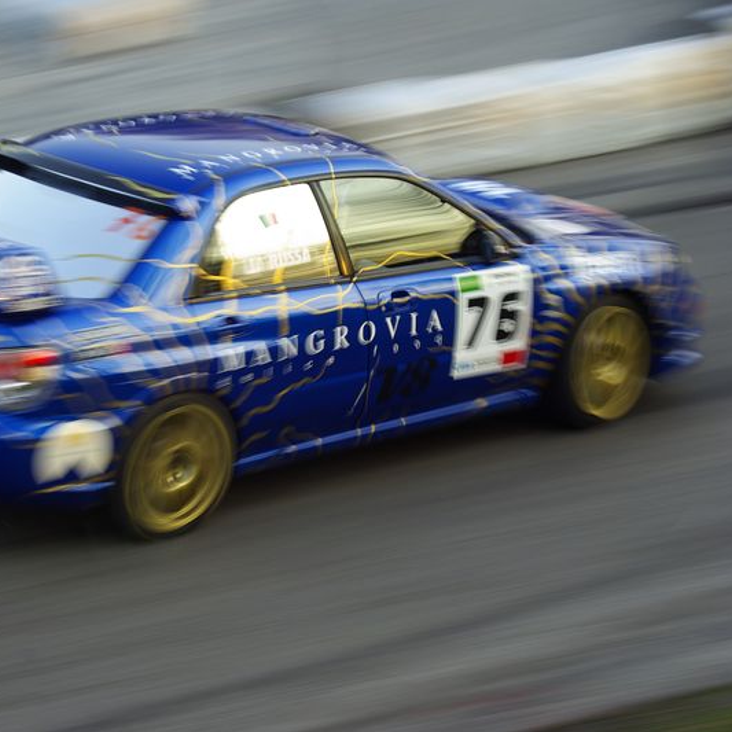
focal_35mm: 144
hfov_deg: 12.1
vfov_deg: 12.2
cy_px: 366
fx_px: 3436
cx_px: 210
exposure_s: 1/25
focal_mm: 75
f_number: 6.3
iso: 100
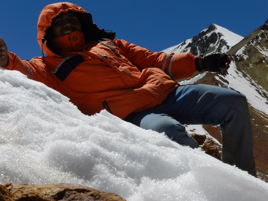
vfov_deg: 19.4
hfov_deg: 25.7
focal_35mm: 76
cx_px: 134
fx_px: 588
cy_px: 100
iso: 160
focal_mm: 13.5
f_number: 7.1
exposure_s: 1/1000
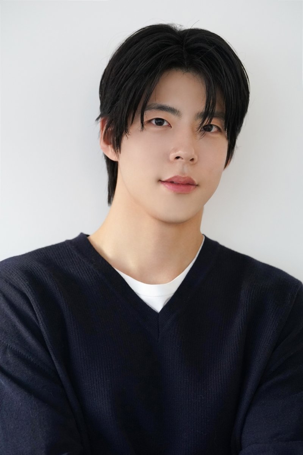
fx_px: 1452
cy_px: 228
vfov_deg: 17.8
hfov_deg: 11.9
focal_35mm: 115
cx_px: 152
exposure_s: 1/250
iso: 4000
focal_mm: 115
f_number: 4
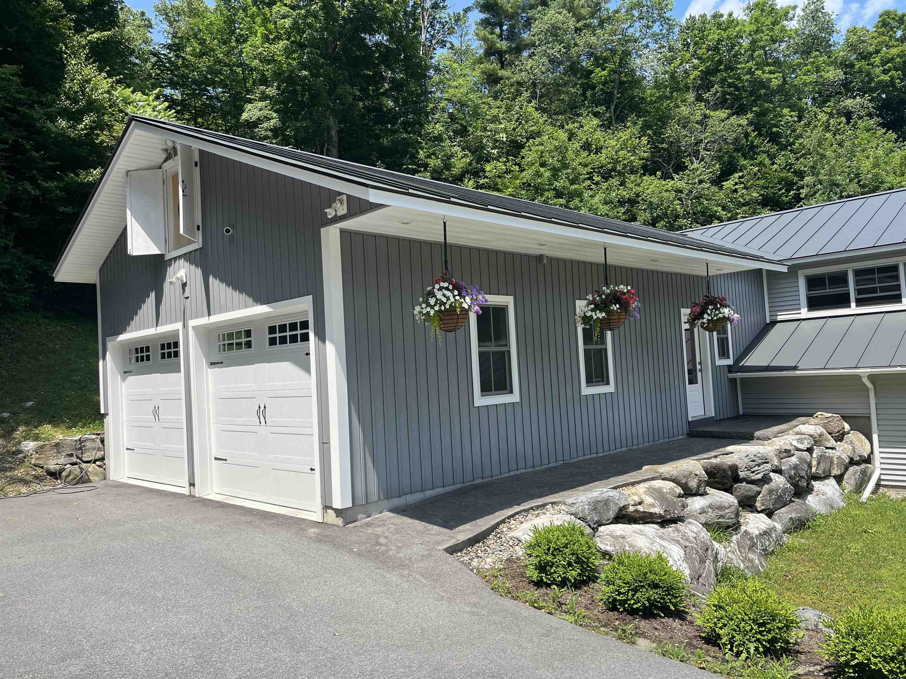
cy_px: 340
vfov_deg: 53.1
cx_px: 453
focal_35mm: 26
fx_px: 680
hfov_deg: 67.3
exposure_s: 1/2309
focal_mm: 5.1
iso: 50
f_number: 1.6
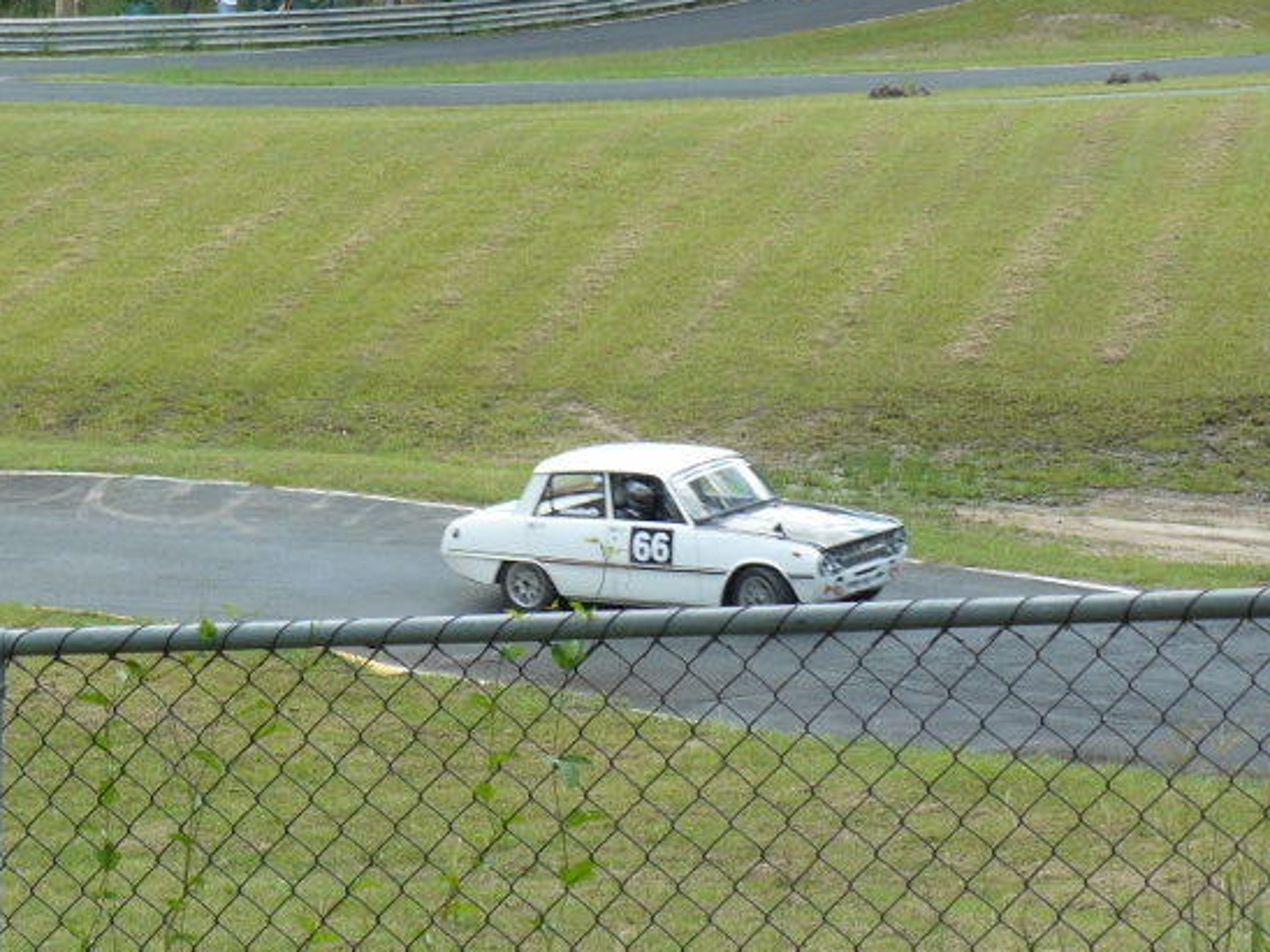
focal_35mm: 139
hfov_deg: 14.2
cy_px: 523
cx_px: 589
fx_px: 5100
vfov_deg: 10.7
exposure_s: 1/125
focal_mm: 19.9
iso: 100
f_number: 4
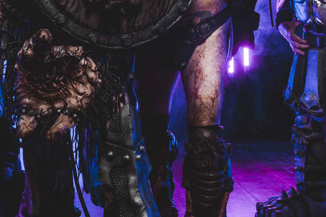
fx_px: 634
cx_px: 68
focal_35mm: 70
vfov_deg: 18.8
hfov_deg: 28.3
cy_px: -15
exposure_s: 1/60
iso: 1600
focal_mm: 15
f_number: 5.6
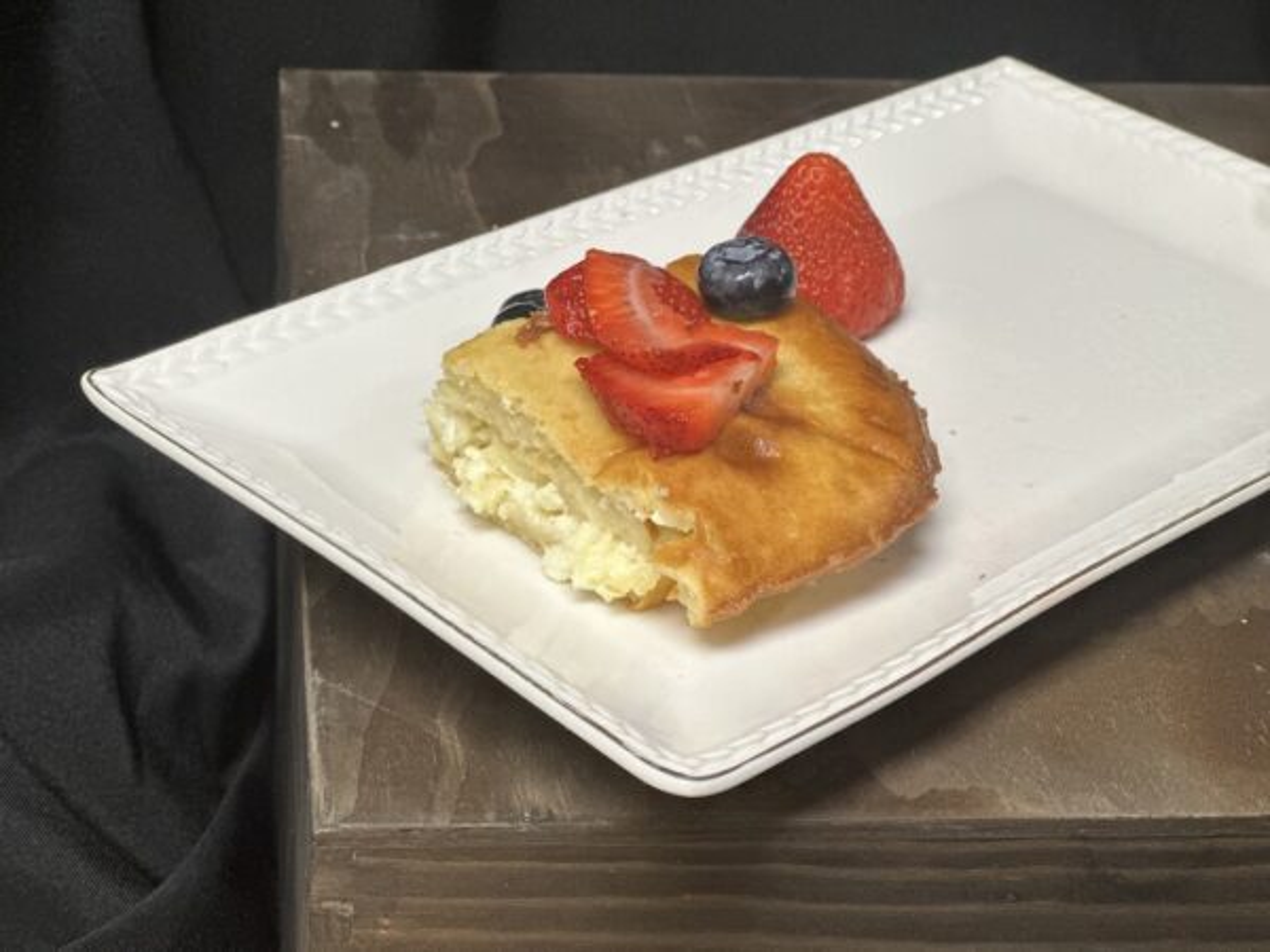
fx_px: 2825
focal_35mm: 77
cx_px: 635
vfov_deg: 19.1
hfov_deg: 25.3
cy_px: 476
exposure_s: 1/60
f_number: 2.8
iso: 160
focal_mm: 9
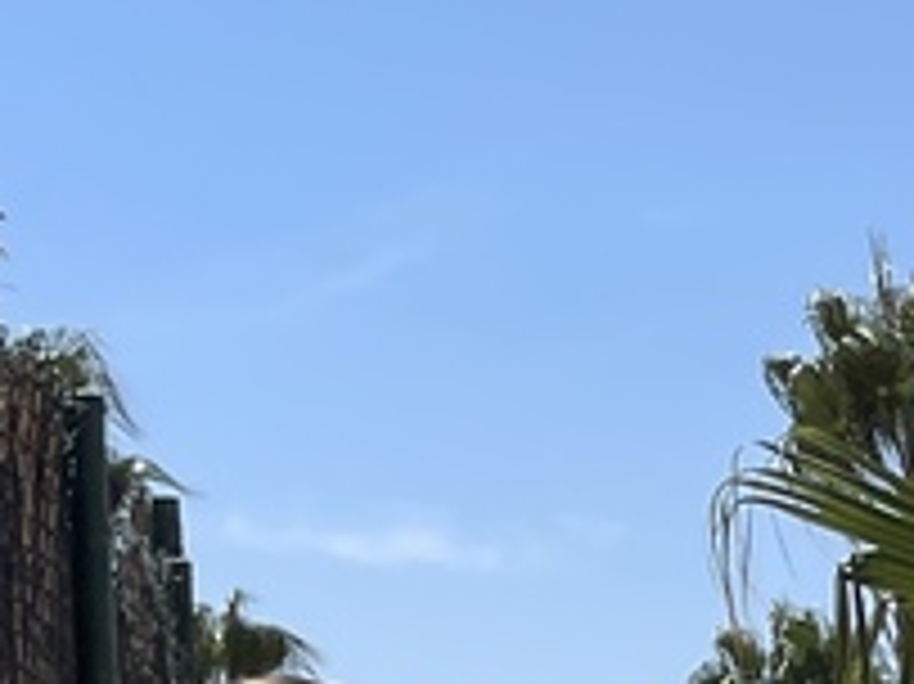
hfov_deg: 10.7
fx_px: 4328
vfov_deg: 8.6
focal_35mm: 164
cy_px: 1296
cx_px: 2004
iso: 32
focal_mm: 4.2
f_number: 1.6
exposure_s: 1/5291
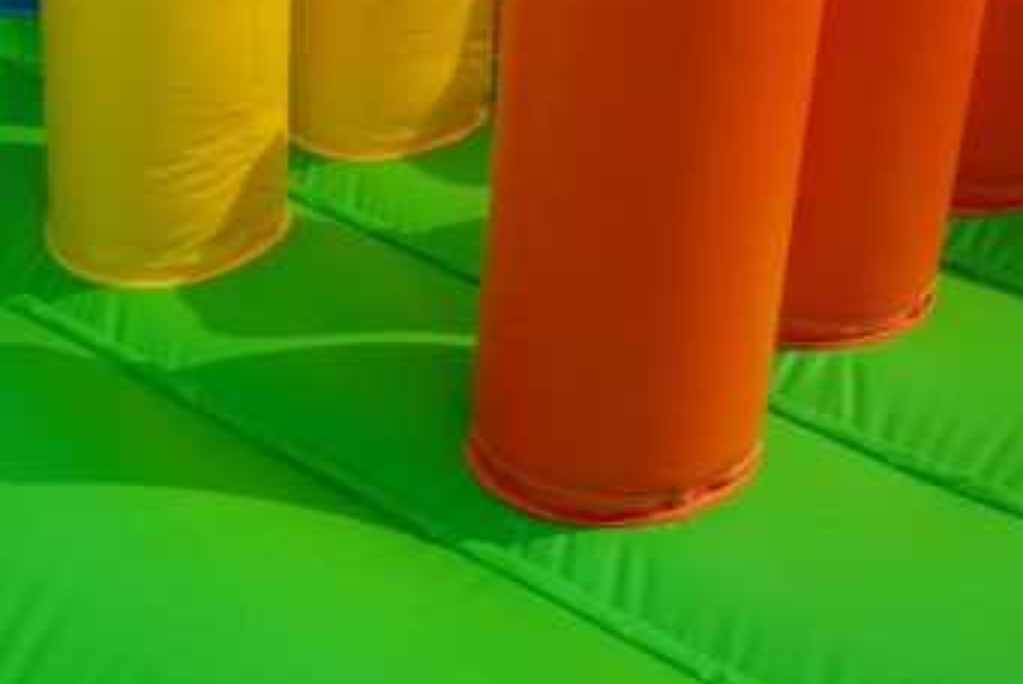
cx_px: 336
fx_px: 2048
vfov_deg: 17.9
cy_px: -170
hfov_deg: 27.9
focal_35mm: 72
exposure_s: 1/250
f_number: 10
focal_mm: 16
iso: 100
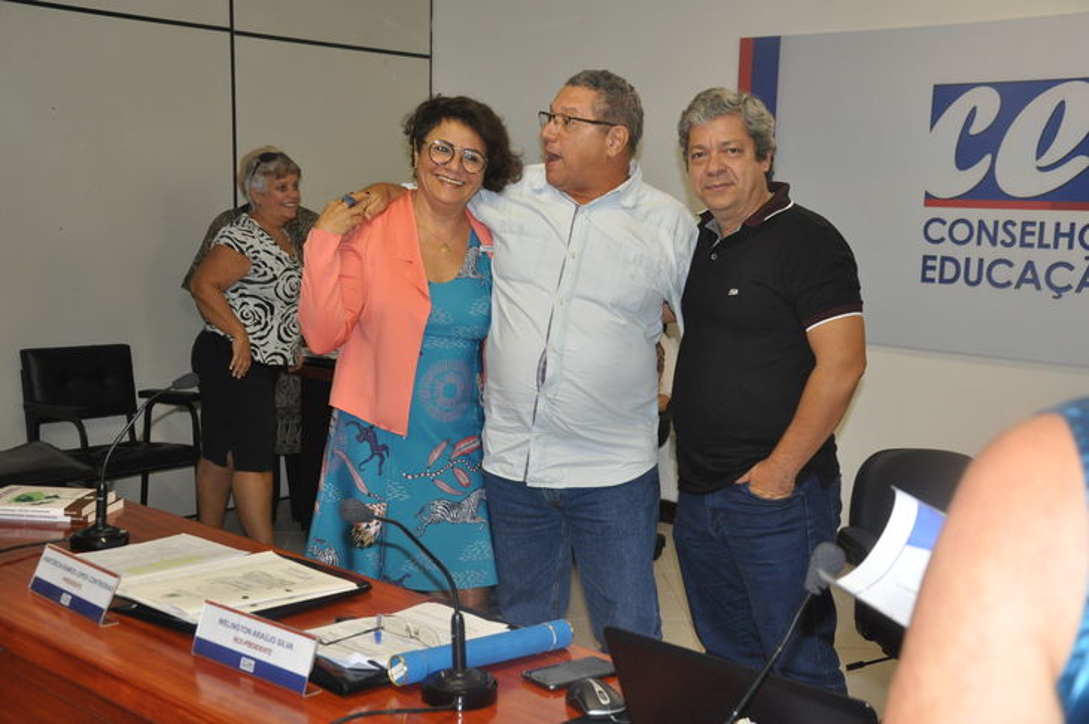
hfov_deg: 43.6
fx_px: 1360
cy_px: 362
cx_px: 544
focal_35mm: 45
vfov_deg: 29.8
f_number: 4.2
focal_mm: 30
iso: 800
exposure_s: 1/60
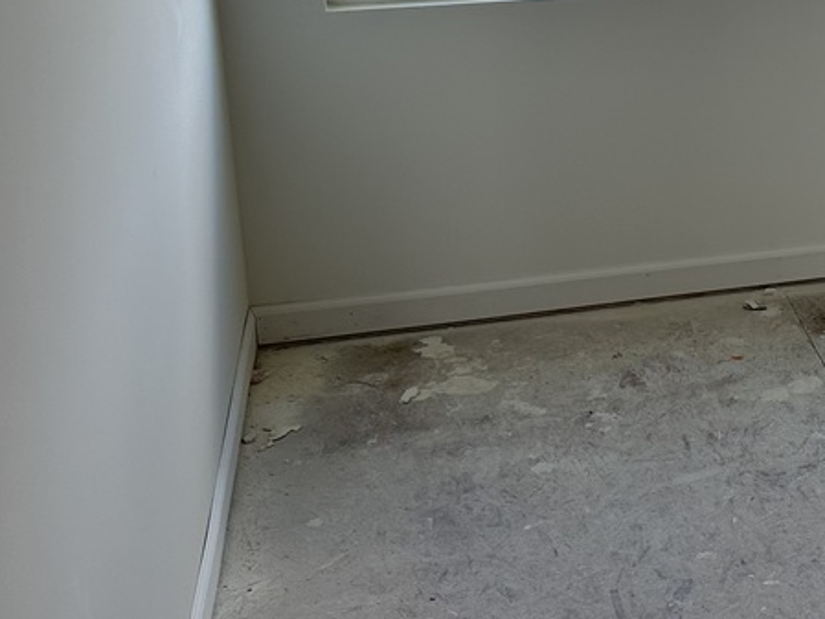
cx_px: 1104
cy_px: 53
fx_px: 1836
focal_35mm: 77
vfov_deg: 18.8
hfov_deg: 22.4
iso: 80
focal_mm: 6.86
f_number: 1.78
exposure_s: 1/337
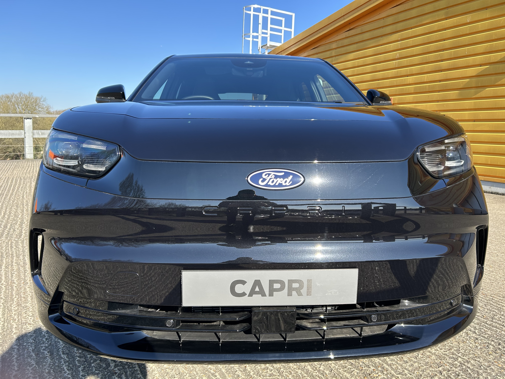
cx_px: 252
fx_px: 379
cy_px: 190
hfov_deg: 67.3
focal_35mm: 26
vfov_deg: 53.1
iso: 50
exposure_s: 1/1159
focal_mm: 5.7
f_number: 1.5
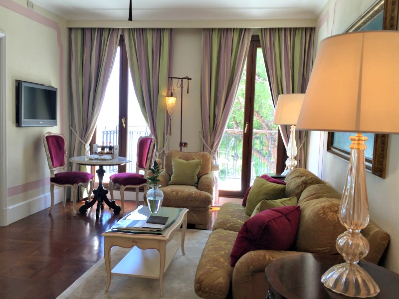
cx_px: 200
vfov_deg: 48.2
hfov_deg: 61.7
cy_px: 150
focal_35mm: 29
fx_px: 334
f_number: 2.2
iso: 32
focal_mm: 4.15
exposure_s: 1/100
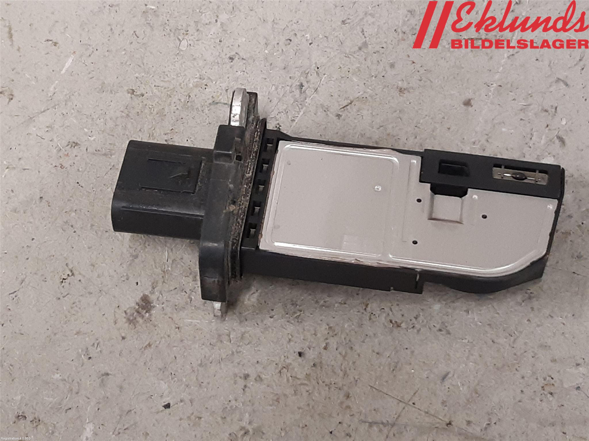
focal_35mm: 26
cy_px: 220
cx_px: 294
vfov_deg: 53.1
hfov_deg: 67.3
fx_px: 442
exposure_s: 1/50
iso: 200
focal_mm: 3.93
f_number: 1.7
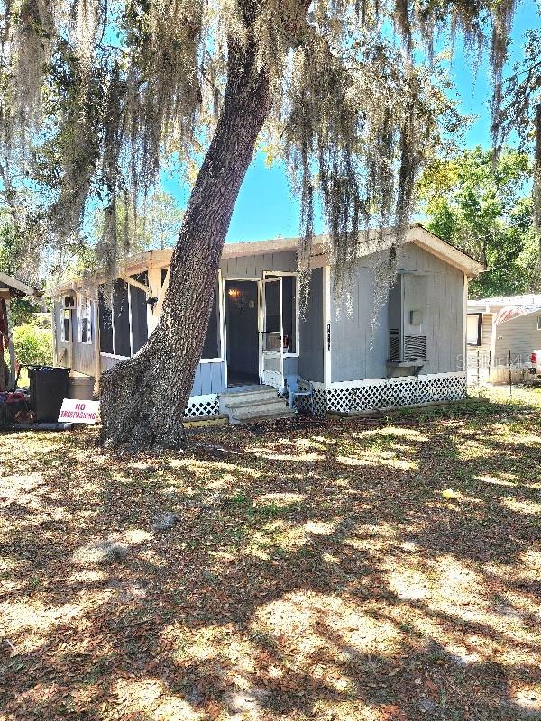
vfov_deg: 73.9
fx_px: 479
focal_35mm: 23
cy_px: 360
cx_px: 270
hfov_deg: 58.9
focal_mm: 6.4
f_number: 1.8
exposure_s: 1/213
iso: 12
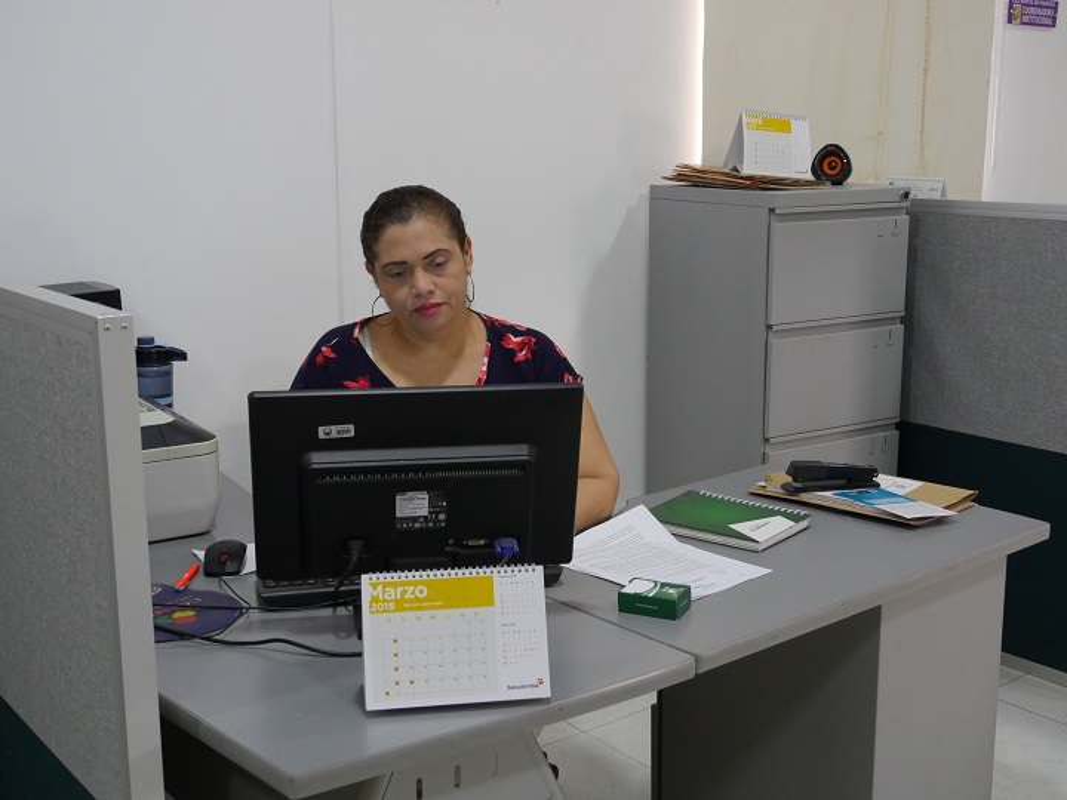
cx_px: 534
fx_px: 1356
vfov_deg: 32.9
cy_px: 400
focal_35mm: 44
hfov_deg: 42.9
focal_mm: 22
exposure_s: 1/60
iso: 1600
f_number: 4.5
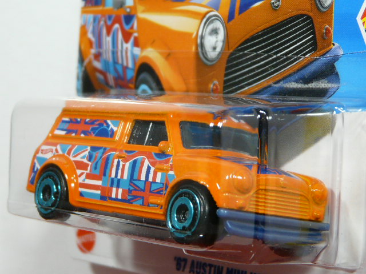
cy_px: 137
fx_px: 1195
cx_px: 183
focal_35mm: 113
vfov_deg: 13.1
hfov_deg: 17.4
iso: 125
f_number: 3.2
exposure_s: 1/50
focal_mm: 11.7
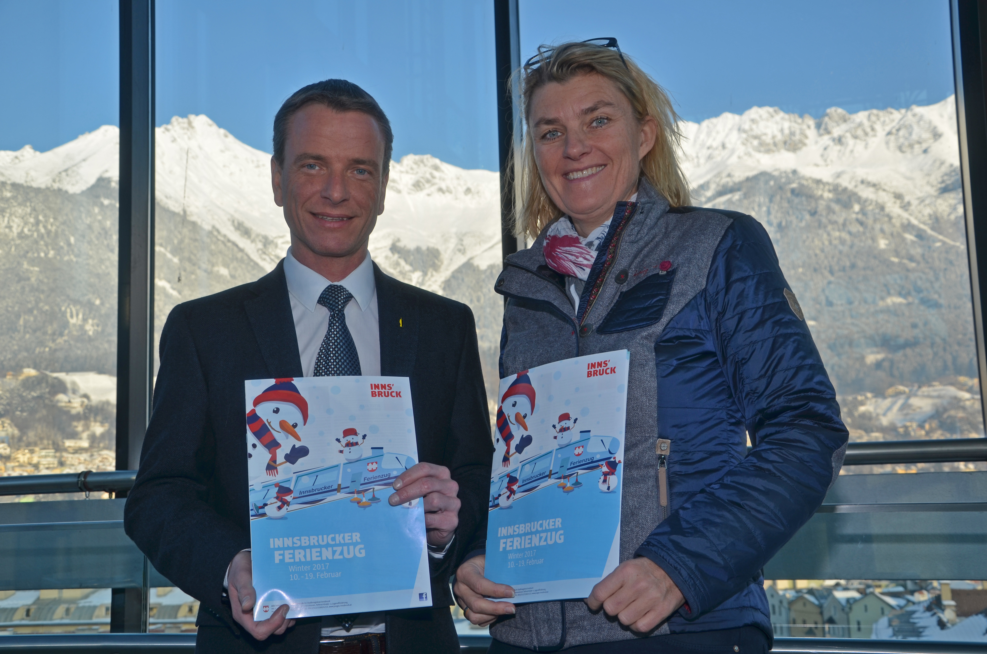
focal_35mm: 42
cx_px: 494
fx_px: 1149
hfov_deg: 46.5
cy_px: 327
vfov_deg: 31.8
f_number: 6.3
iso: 100
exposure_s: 1/160
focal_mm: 28
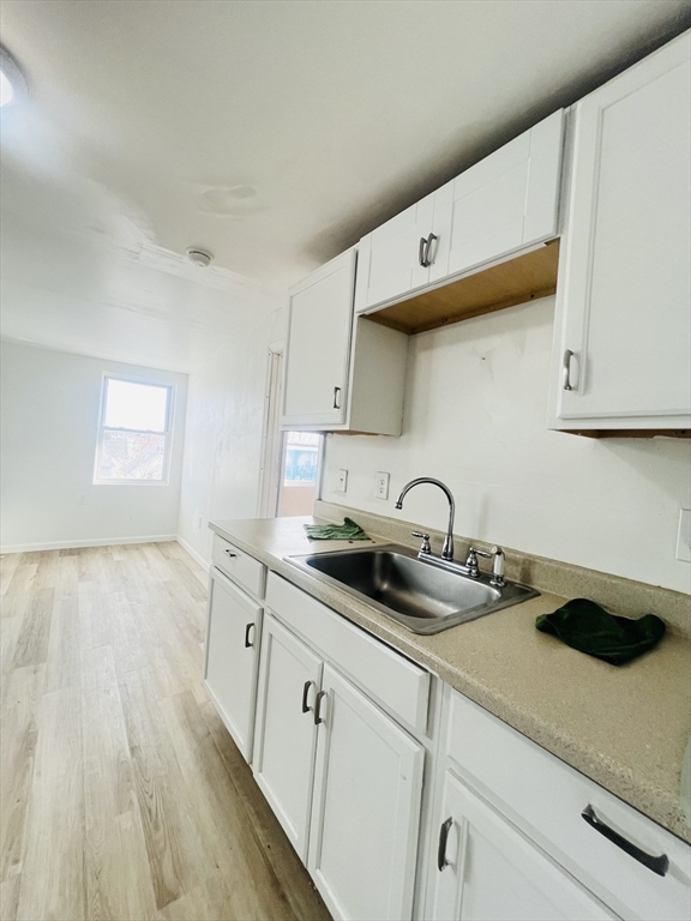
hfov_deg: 89.9
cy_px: 460
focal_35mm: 13
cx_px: 346
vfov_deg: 106.2
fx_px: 346
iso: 80
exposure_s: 1/120
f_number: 1.8
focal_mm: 1.57
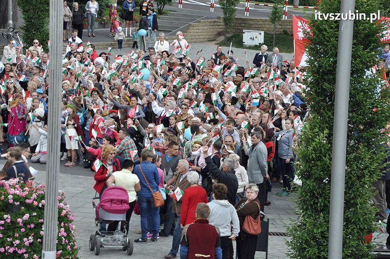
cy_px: 130
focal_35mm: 158
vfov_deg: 8.7
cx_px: 195
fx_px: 1705
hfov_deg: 13.1
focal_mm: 105
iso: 1250
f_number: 8
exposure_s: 1/1000
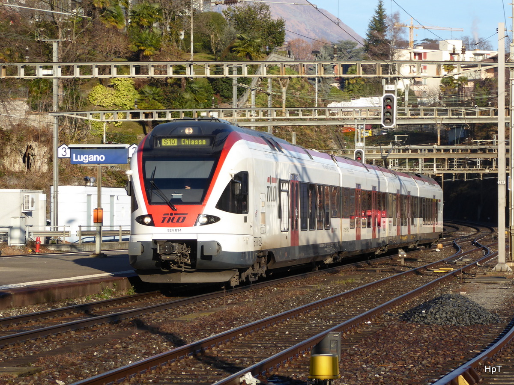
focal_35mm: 150
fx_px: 2227
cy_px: 192
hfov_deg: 13.2
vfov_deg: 9.9
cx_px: 257
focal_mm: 24.2
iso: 80
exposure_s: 1/250
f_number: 5.3
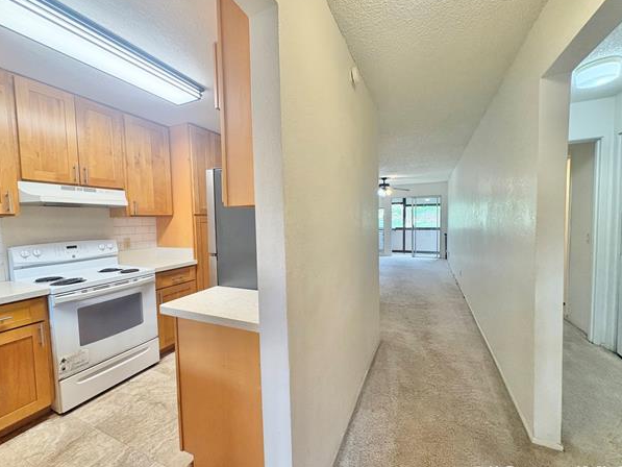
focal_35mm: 15
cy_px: 236
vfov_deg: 81.8
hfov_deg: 98.1
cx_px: 297
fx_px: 270
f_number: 2.2
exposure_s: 1/120
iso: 320
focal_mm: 2.22
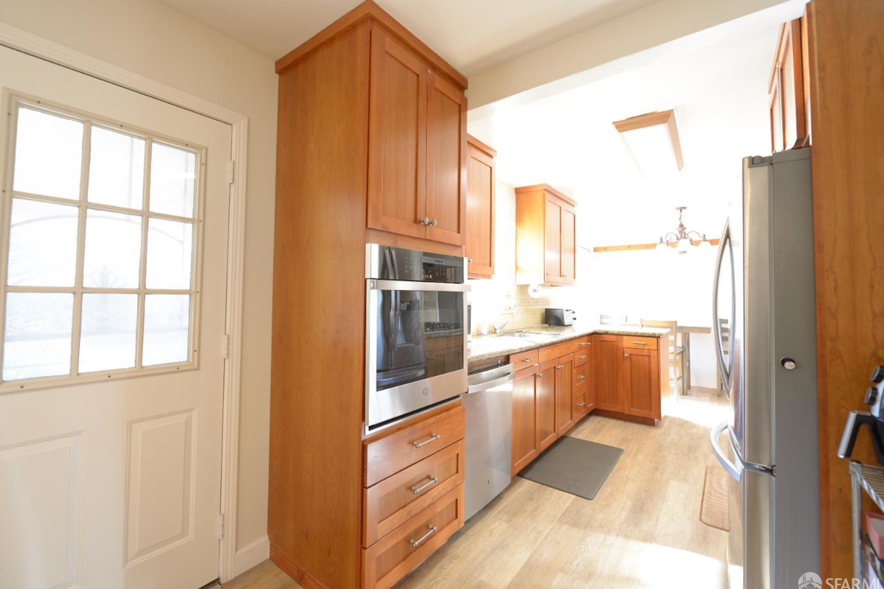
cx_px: 424
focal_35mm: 15
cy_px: 283
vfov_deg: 77.3
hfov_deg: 100.3
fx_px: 368
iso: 200
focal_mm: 14
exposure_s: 1/15
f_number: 3.5
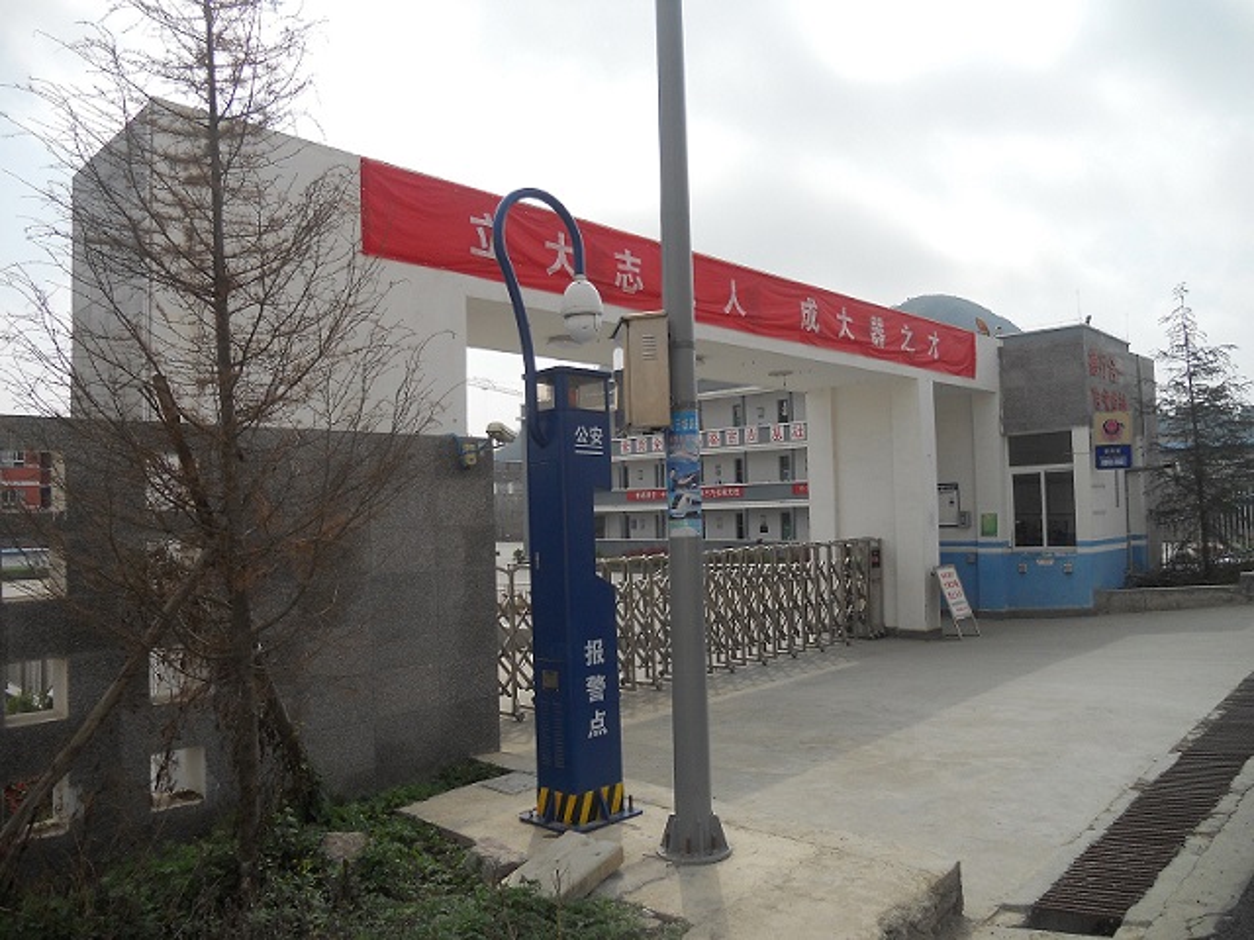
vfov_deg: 51.4
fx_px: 978
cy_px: 470
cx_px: 627
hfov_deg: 65.3
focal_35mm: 27
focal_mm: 4.9
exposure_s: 1/1250
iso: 80
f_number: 3.2
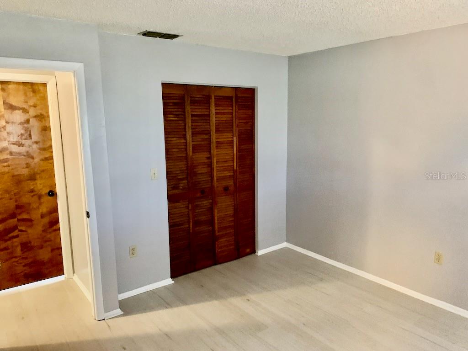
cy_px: 176
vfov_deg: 53.1
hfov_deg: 67.3
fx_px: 352
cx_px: 234
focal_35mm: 26
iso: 800
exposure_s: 1/28
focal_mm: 4.25
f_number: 1.8
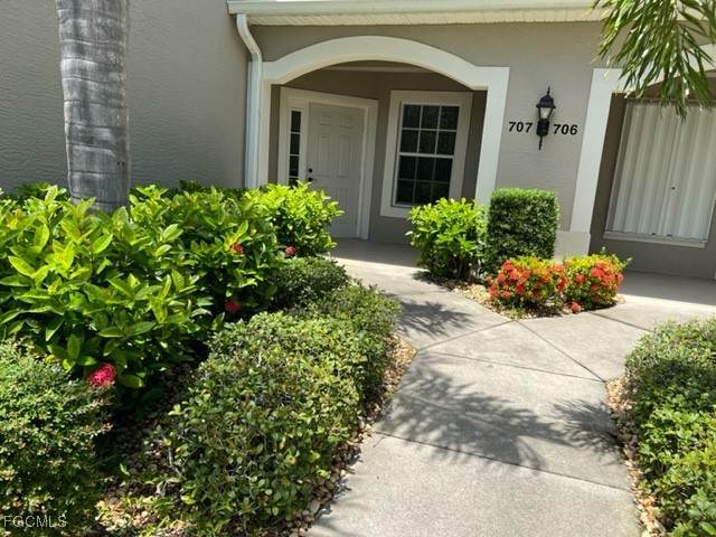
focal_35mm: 26
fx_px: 538
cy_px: 268
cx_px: 358
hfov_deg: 67.3
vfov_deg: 53.1
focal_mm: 5.7
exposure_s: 1/1934
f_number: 1.5
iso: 50
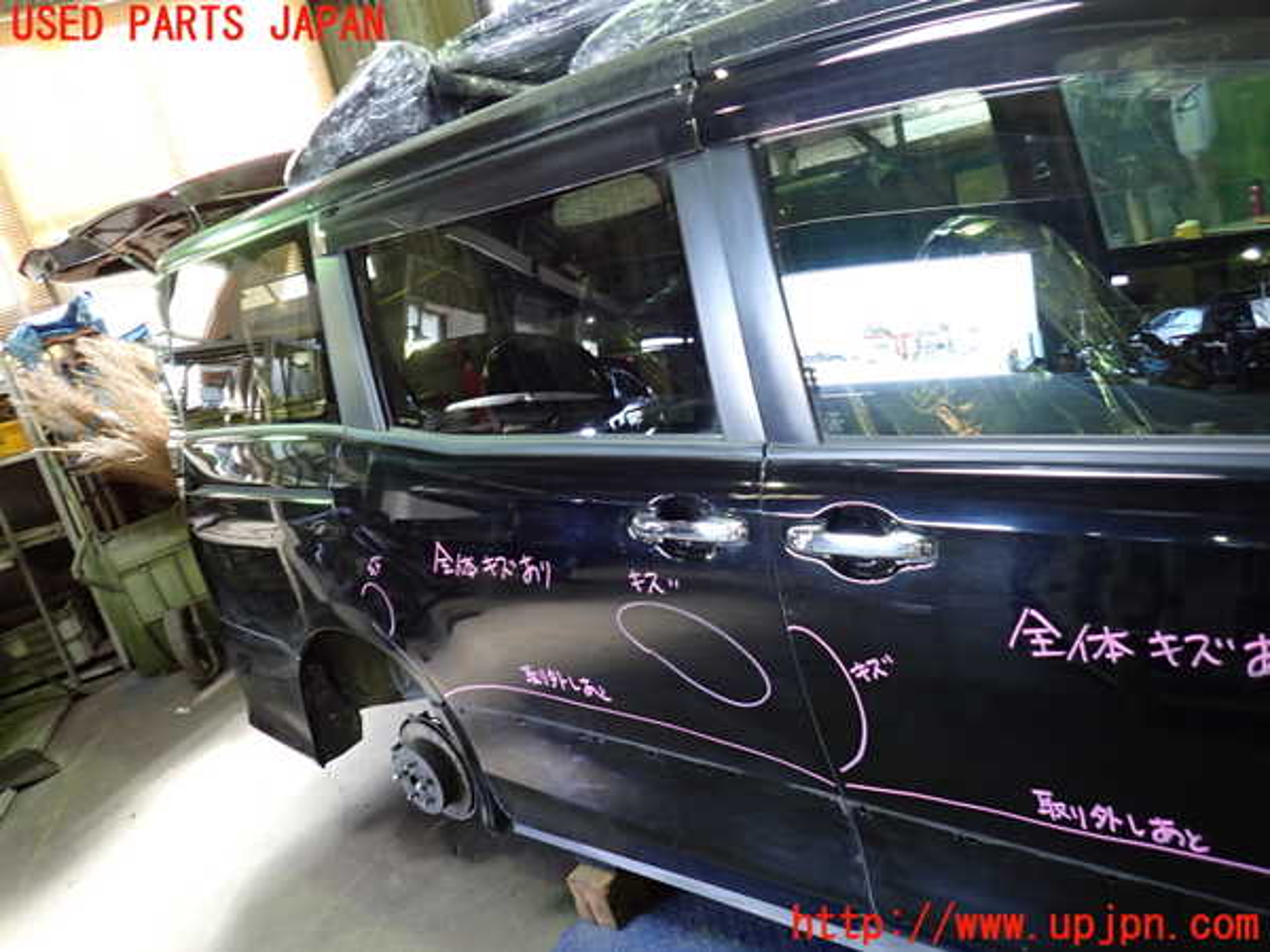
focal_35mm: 25
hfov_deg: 69.4
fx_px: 917
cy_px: 476
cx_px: 635
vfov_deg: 54.9
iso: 250
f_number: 2
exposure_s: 1/30
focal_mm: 4.5
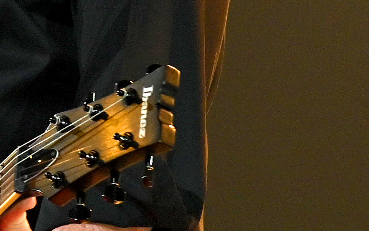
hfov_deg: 6.0
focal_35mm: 346
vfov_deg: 3.8
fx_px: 3480
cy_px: 7
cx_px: -256
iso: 500
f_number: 4
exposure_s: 1/250
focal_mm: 70
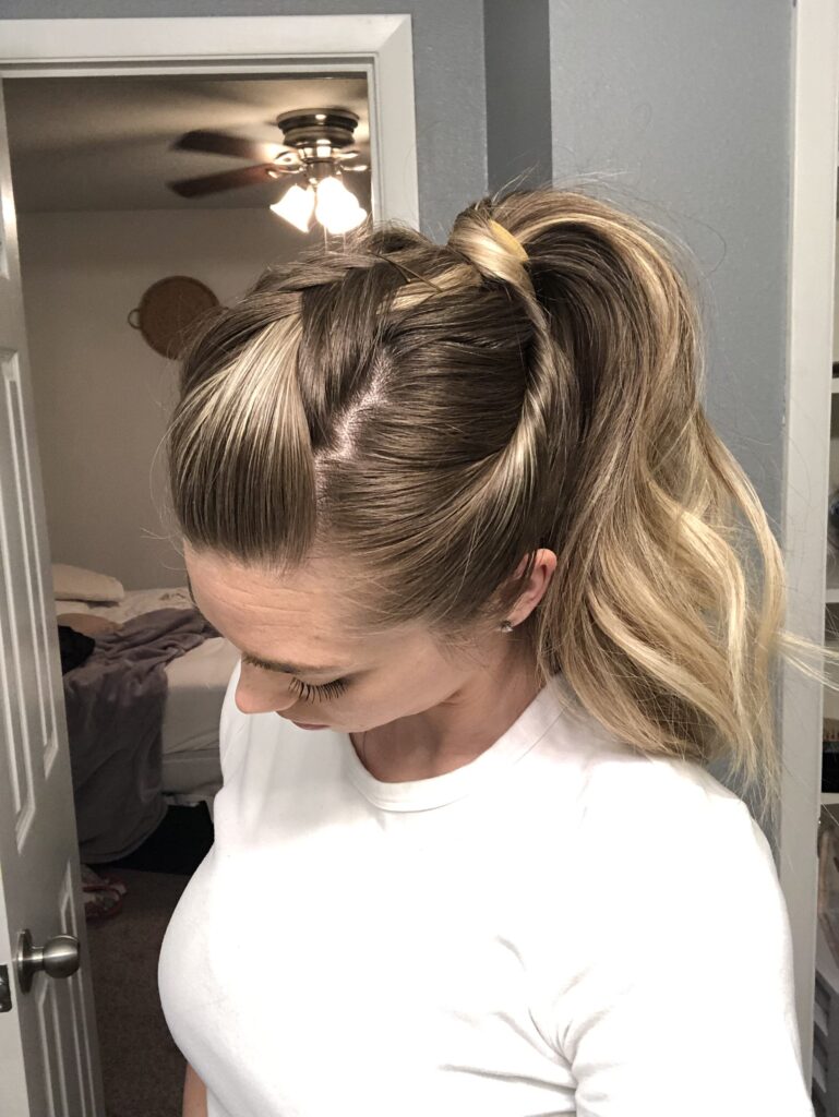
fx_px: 1033
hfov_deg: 44.2
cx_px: 420
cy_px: 558
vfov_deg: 56.8
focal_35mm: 32
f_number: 2.2
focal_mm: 2.87
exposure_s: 1/60
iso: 250
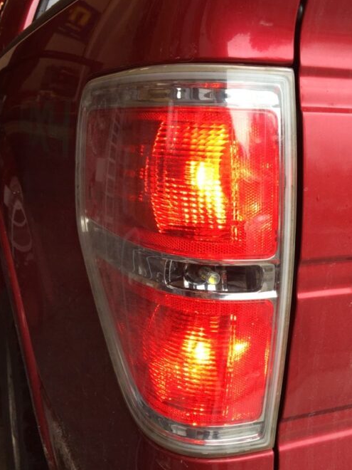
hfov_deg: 34.8
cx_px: 233
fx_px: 556
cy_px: 261
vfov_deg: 45.7
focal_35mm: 41
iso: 32
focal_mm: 4.15
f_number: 2.2
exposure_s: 1/60
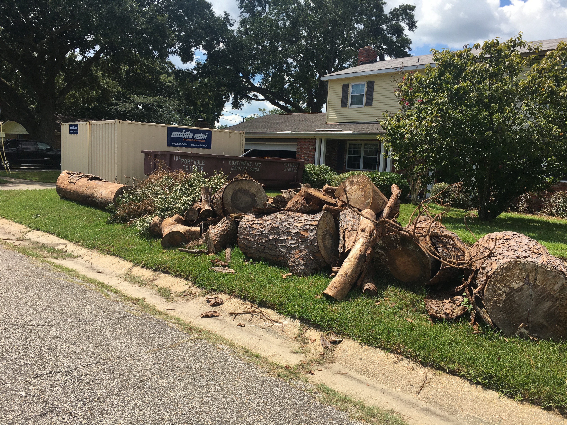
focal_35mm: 29
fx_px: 475
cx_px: 284
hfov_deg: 61.7
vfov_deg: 48.2
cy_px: 212
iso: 25
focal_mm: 4.15
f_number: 2.2
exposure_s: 1/1326
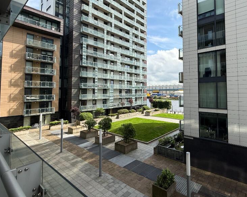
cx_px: 162
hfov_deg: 80.8
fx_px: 139
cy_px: 86
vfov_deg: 70.6
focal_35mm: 19
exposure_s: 1/1339
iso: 50
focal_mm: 2.22
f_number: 2.2
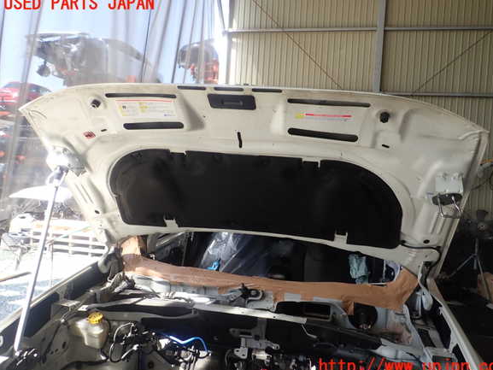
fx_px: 370
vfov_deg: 53.1
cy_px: 185
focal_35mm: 26
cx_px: 255
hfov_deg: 67.3
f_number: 2.8
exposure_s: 1/80
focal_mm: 4.5
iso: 100
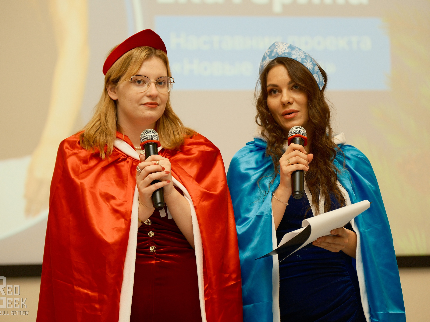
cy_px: 161
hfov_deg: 13.9
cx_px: 228
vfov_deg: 10.4
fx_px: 1764
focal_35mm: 142
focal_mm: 87.1
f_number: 2.8
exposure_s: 1/160
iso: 1250
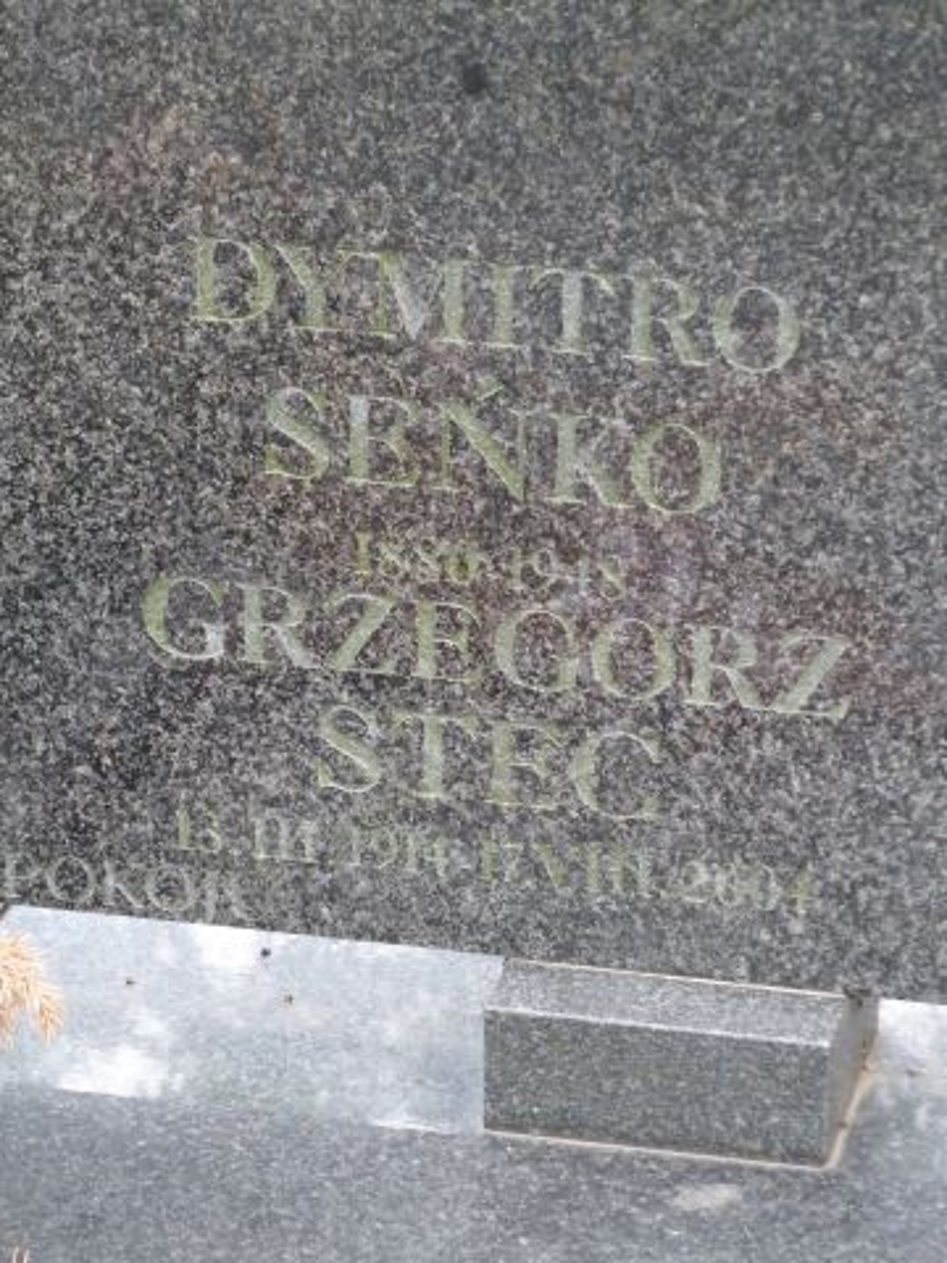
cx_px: 474
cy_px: 632
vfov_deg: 13.4
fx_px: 5362
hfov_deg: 10.1
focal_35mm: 147
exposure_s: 1/60
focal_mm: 24.1
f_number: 4.5
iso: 200
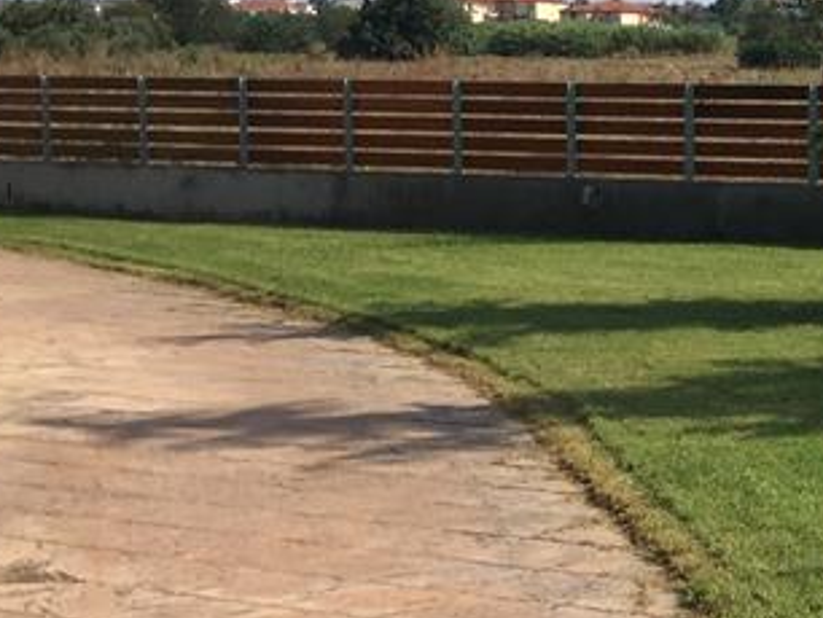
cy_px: 333
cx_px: 1208
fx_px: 2308
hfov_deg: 18.2
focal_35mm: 97
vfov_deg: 15.3
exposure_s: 1/1980
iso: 32
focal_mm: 4.15
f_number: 2.2
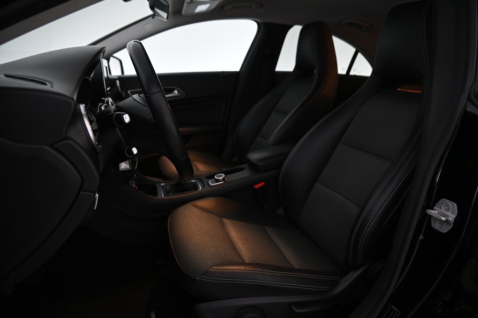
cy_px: 159
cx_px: 239
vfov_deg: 53.1
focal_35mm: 24
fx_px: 318
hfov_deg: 73.8
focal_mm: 24
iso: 2000
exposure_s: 1/50
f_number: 4
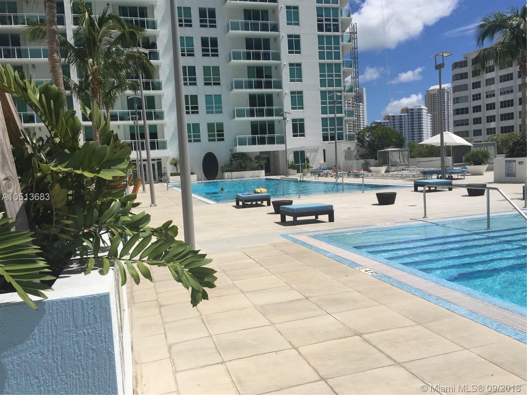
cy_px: 198
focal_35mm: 29
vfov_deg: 48.2
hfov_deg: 61.7
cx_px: 264
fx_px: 442
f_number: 2.2
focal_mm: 4.15
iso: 32
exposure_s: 1/3968
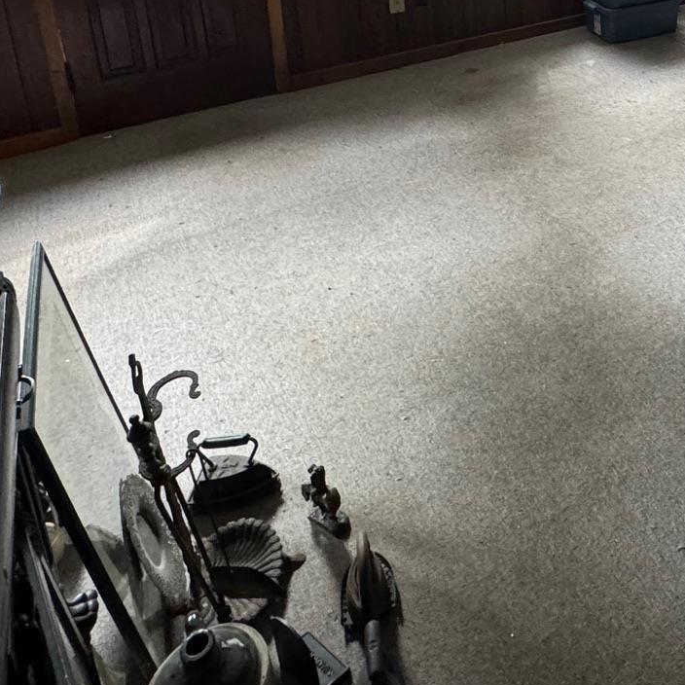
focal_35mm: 36
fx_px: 806
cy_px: -25
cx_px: 622
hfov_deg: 42.1
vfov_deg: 39.6
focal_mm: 2.22
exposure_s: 1/60
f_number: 2.2
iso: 500
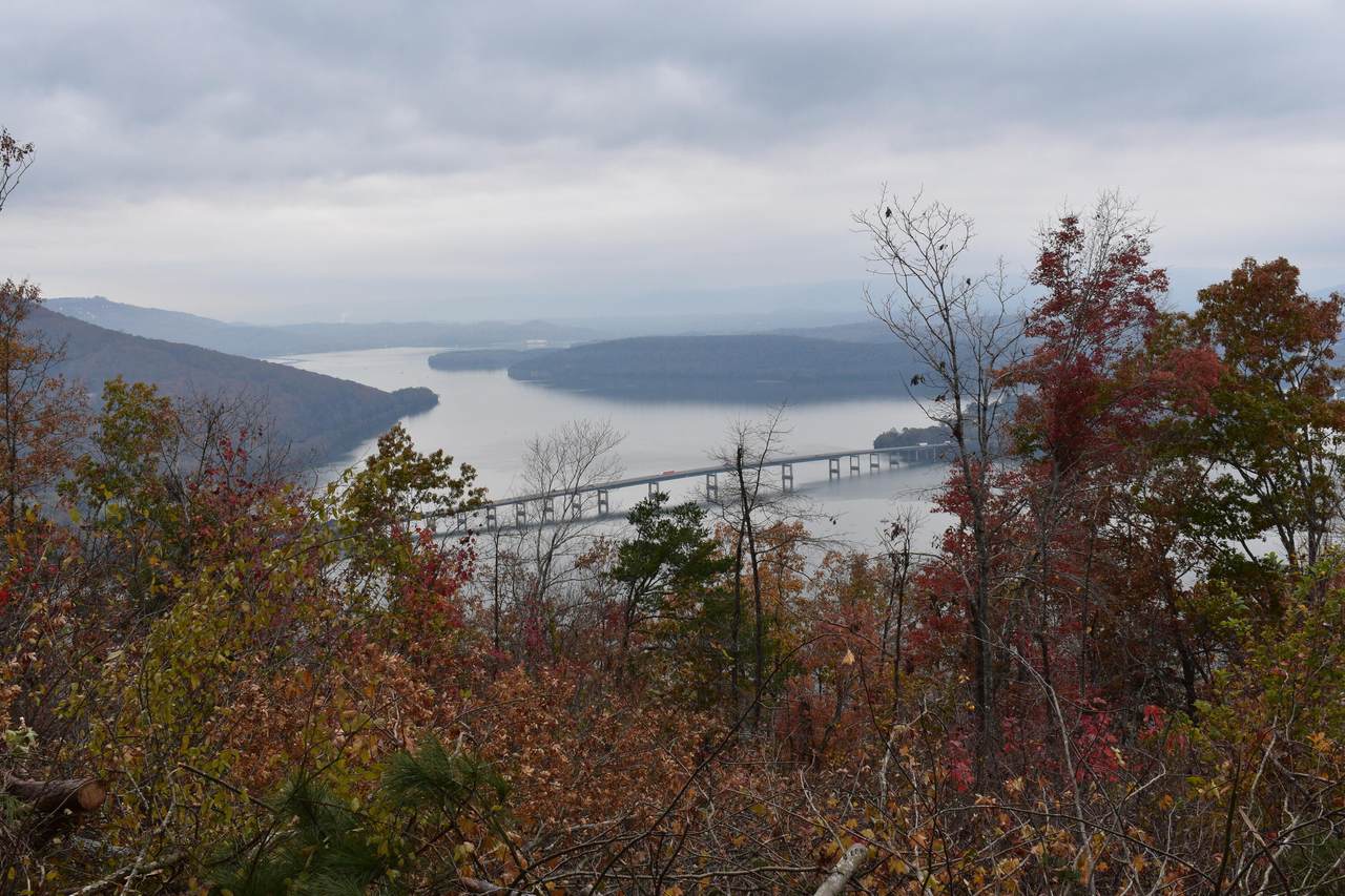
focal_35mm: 44
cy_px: 448
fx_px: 1625
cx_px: 672
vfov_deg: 30.8
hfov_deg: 45.0
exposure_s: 1/250
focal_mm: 29
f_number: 10
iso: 400
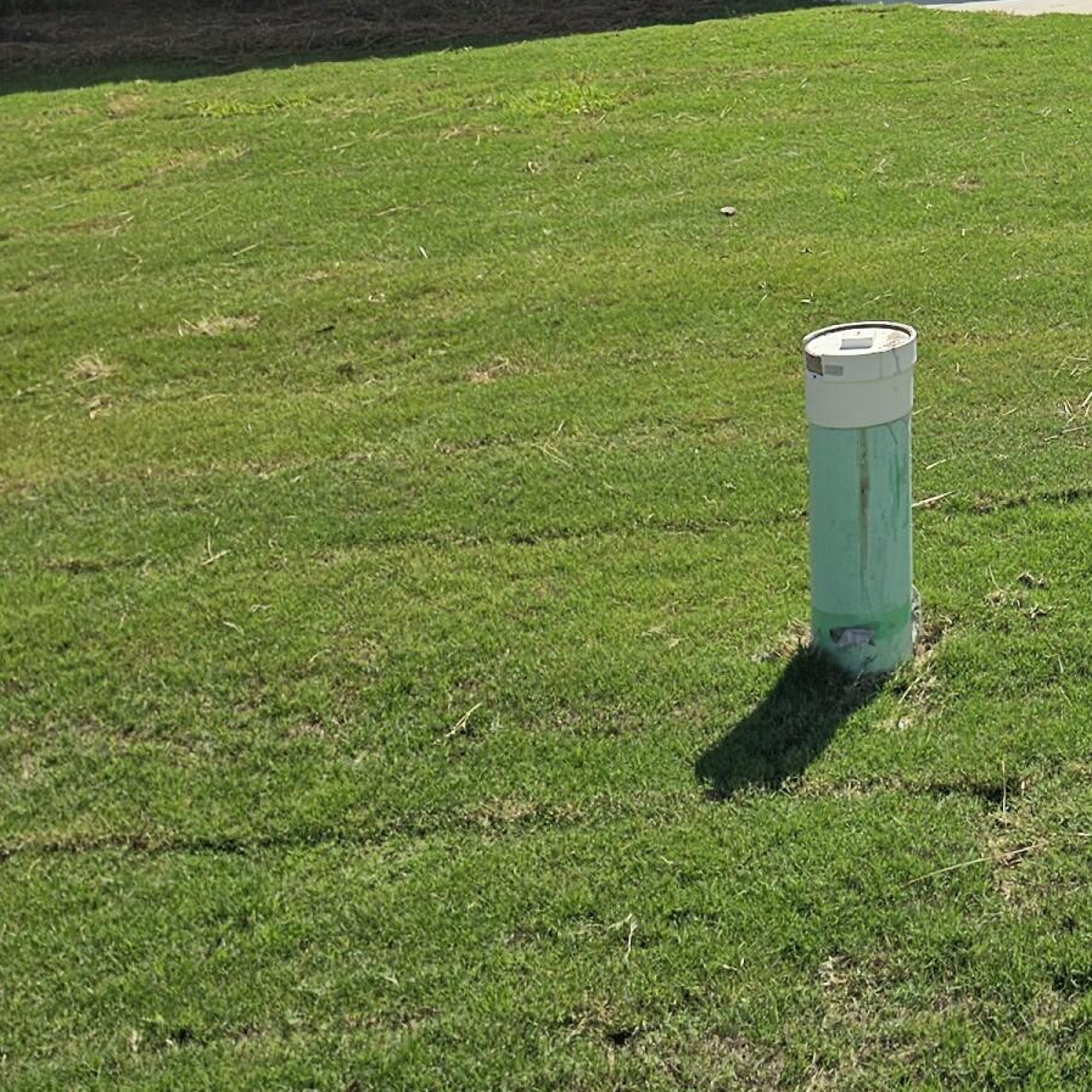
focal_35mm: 68
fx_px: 2427
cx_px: 1493
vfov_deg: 23.2
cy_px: -219
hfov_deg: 22.2
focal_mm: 6.3
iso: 10
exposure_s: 1/1218
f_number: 1.7
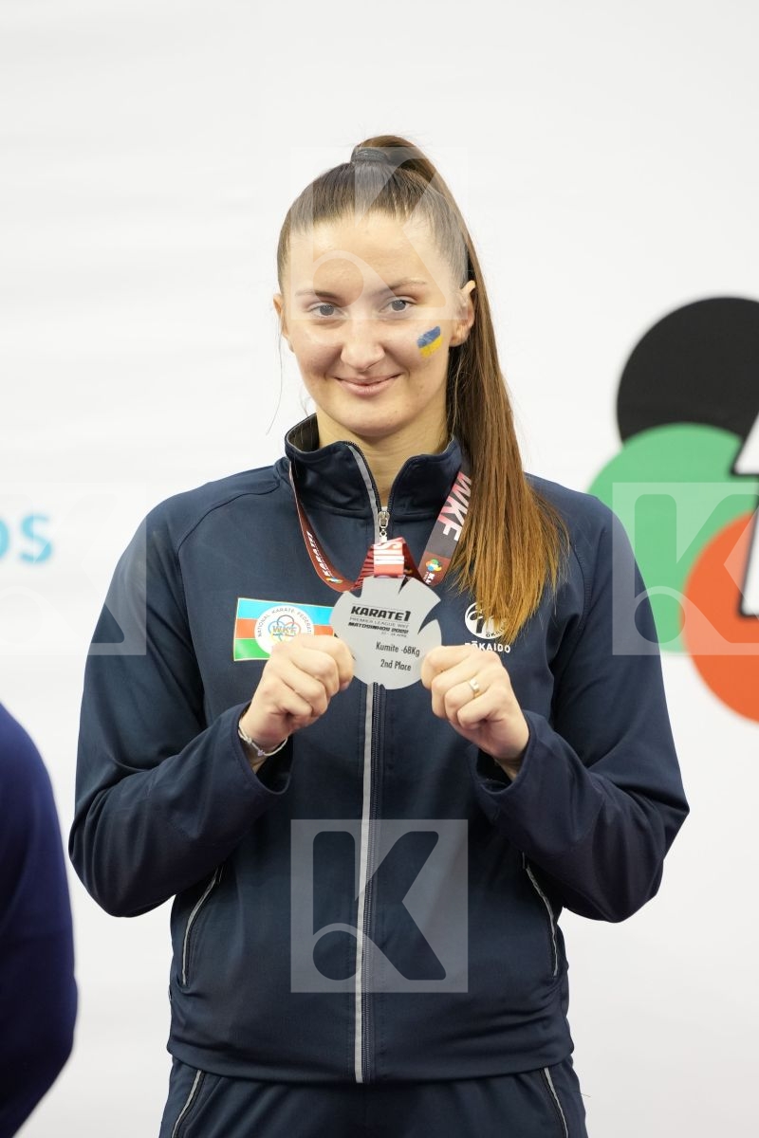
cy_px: 569
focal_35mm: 255
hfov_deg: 5.4
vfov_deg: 8.1
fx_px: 8064
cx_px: 380
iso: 1600
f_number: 2.8
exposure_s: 1/250
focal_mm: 170
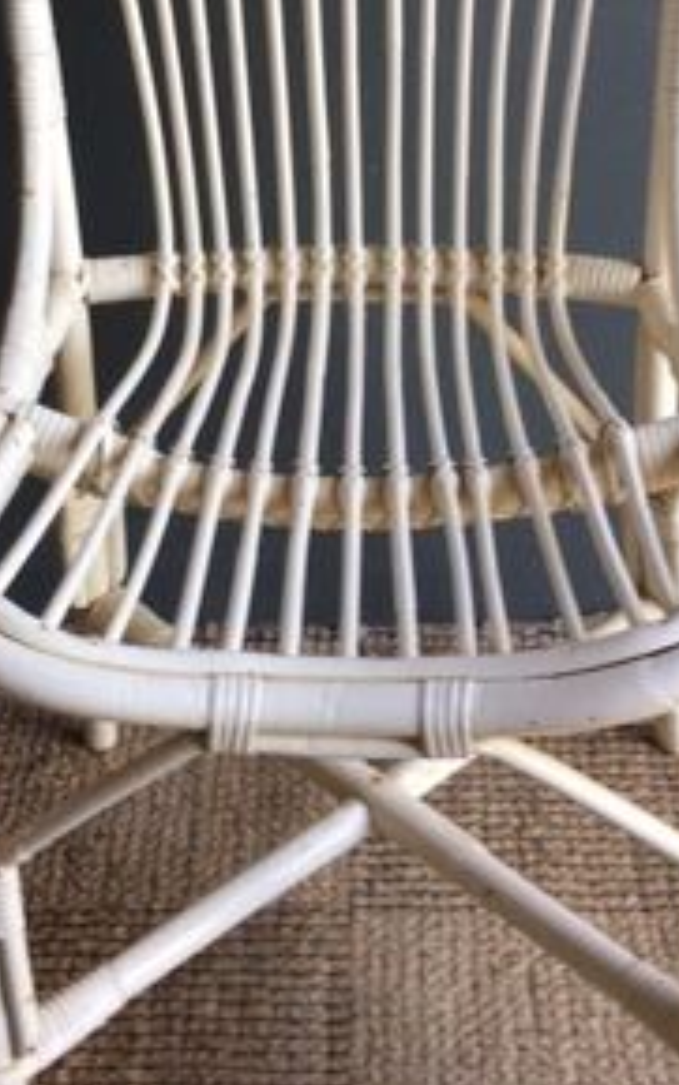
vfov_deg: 29.6
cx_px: 248
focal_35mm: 68
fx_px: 2010
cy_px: 237
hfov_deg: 19.1
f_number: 2.2
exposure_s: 1/50
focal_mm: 4.15
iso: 25
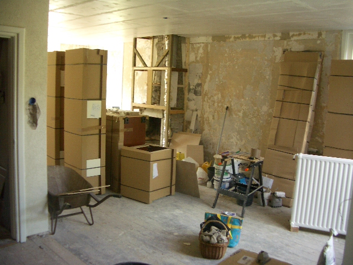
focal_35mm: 35
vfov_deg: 40.7
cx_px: 176
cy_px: 132
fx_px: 357
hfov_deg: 52.6
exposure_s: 1/25
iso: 100
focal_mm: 5.8
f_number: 2.6
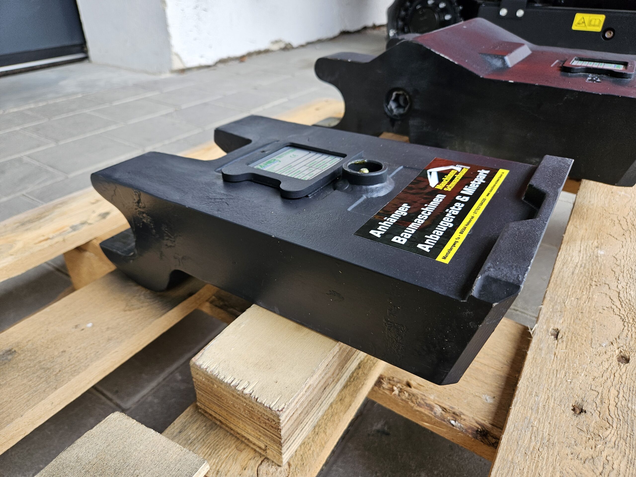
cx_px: 318
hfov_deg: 73.9
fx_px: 423
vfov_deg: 58.9
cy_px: 238
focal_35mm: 23
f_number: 1.8
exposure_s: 1/180
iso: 64
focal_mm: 5.4
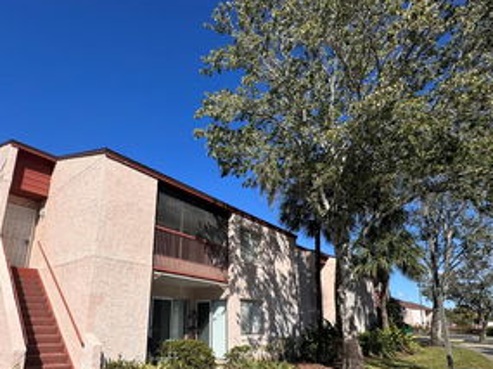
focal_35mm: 21
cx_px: 189
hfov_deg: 77.8
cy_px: 241
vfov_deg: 62.0
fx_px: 299
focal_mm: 2.22
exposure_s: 1/2985
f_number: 2.2
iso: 50
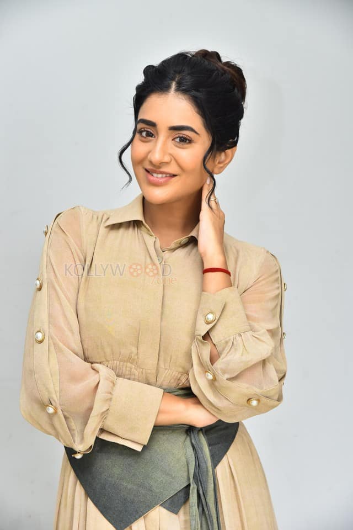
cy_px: 265
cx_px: 176
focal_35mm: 82
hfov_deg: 16.7
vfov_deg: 24.8
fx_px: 1206
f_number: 5.6
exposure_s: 1/125
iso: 2000
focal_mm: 82
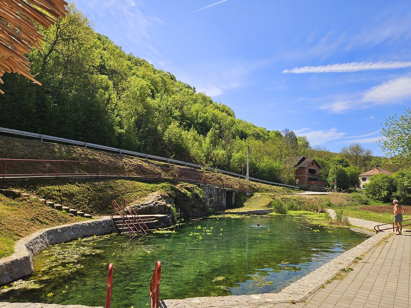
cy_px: 157
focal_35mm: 24
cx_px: 206
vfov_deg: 56.8
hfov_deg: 71.6
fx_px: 285
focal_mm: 5.4
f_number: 1.8
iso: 25
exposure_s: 1/2000
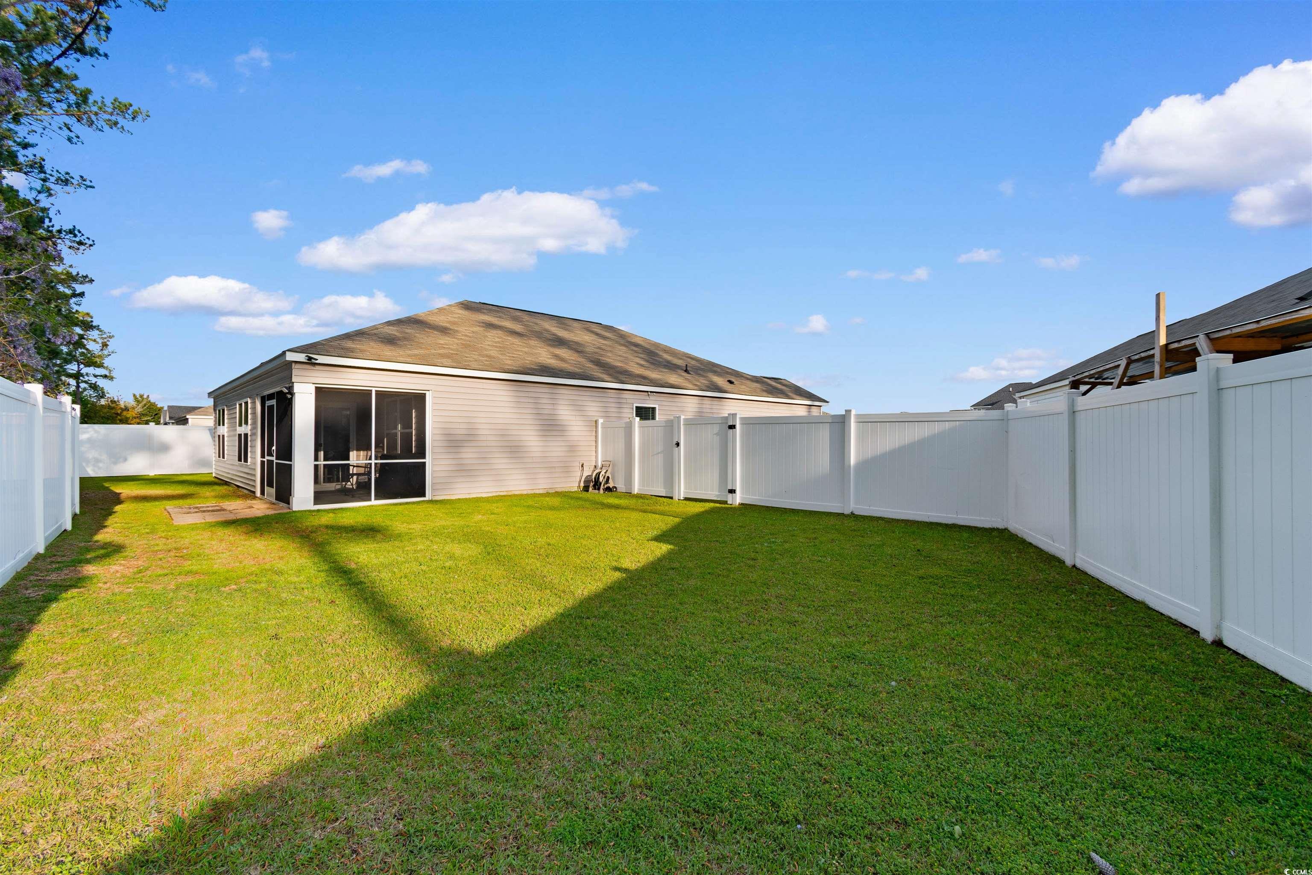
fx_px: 547
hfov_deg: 100.4
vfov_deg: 77.3
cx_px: 656
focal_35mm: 15
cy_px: 438
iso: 100
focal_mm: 10
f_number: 5
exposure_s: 1/100
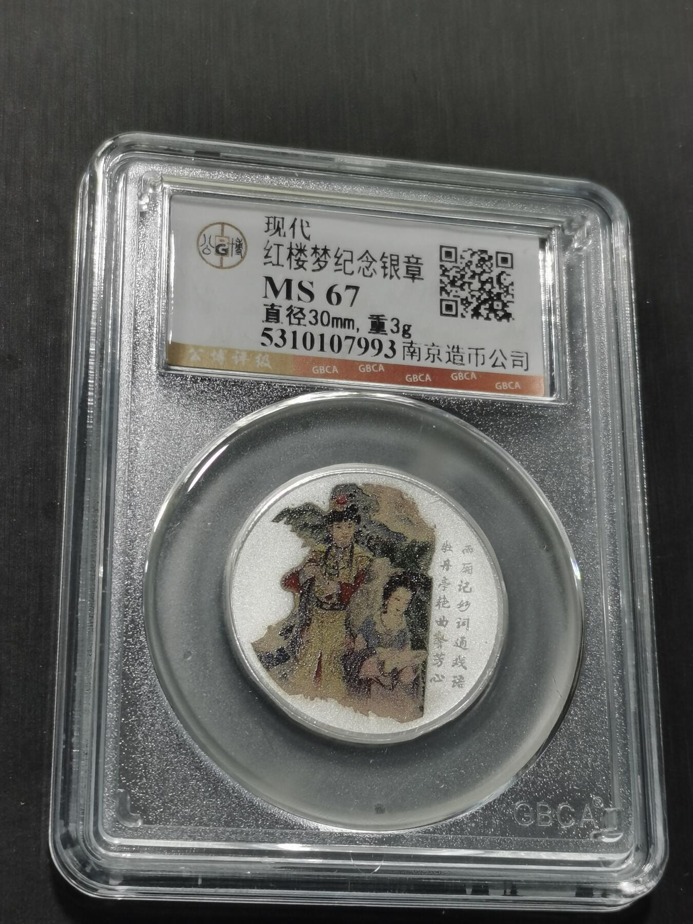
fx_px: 1895
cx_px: 346
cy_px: 462
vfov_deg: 27.4
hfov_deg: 20.7
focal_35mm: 71
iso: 50
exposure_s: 1/104
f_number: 1.8
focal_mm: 5.58
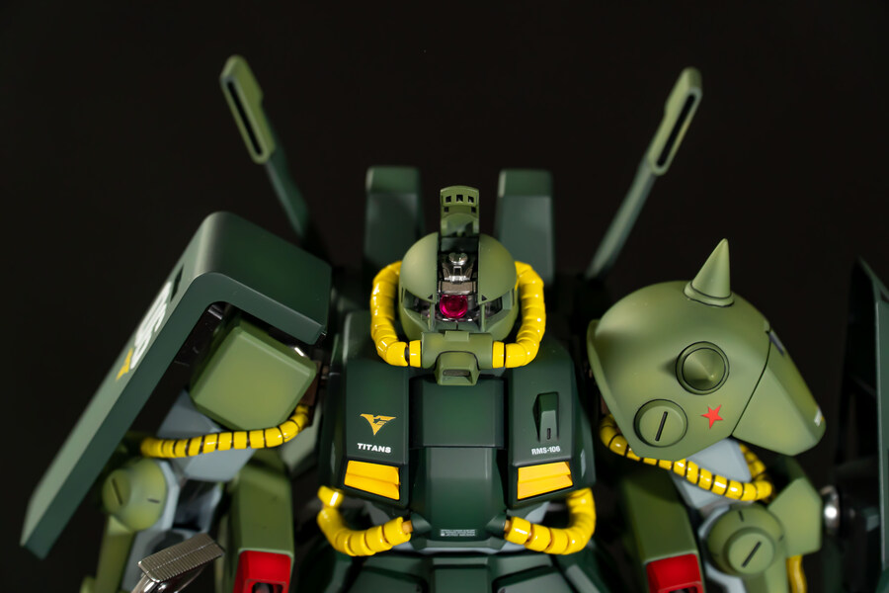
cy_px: 296
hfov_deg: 18.4
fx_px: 2741
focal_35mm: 111
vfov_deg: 12.3
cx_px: 444
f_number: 4
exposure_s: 1/200
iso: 500
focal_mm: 74
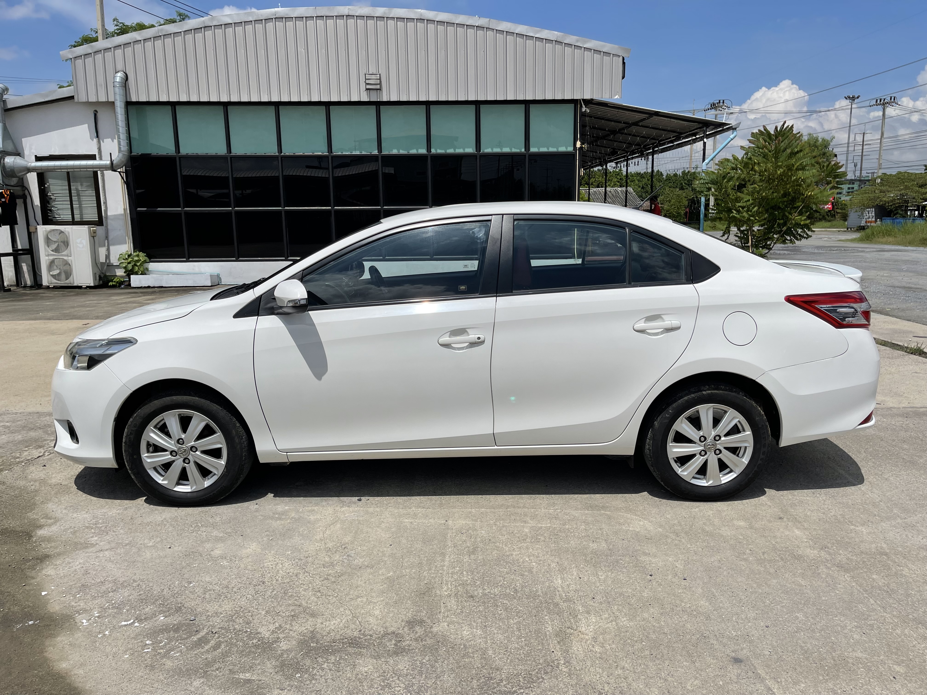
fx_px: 696
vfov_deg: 53.1
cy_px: 348
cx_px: 464
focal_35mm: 26
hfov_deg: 67.3
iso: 32
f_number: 1.6
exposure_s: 1/10989
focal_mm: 5.1
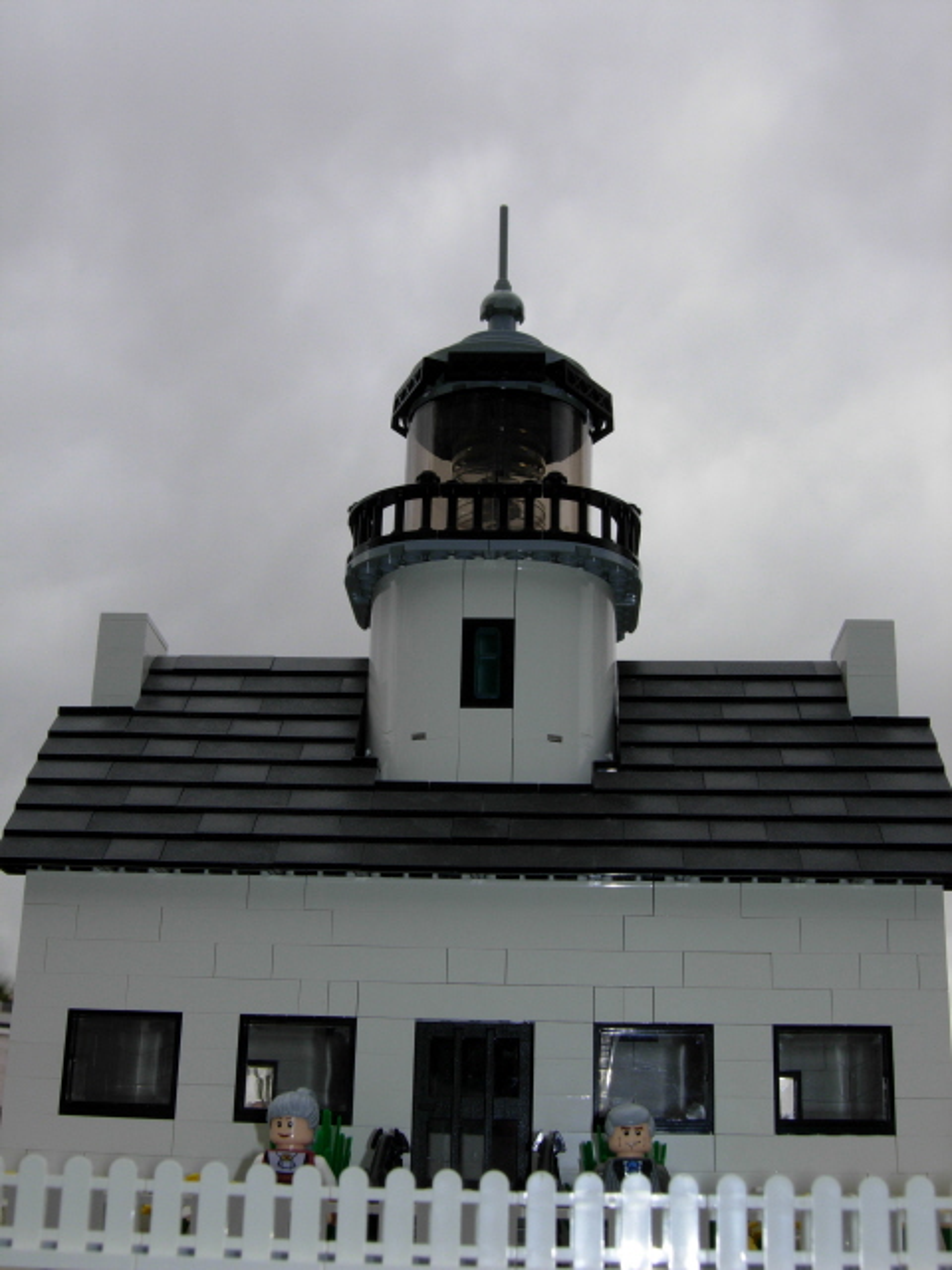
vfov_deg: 39.7
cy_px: 635
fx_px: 1760
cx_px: 476
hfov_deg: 30.3
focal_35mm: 48
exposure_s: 1/483
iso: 50
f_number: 6.1
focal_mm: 10.1
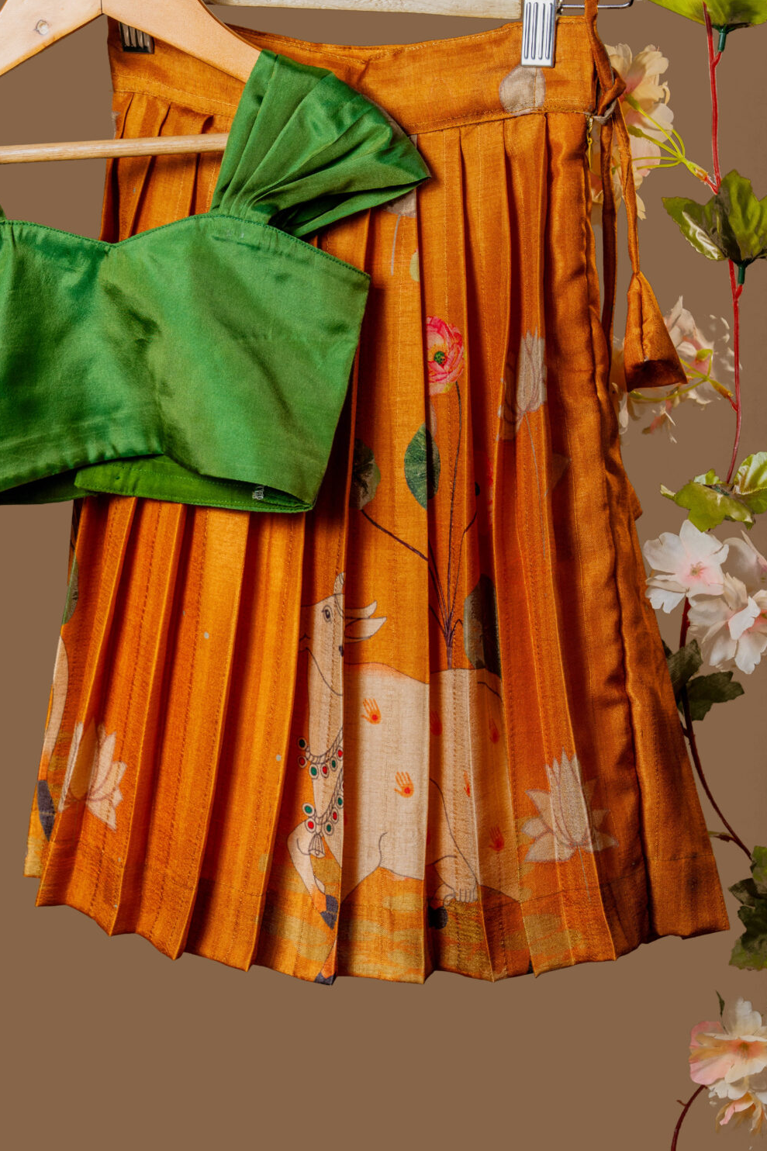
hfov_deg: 12.4
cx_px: 320
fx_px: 3516
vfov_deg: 18.6
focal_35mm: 110
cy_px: 451
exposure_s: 1/200
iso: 50
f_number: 9
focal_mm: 85
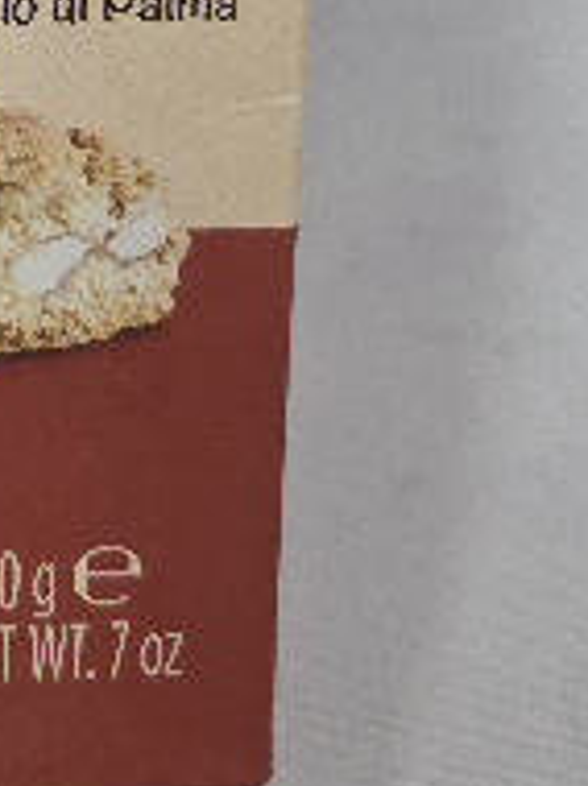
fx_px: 2202
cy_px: -443
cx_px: -443
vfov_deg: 17.8
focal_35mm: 97
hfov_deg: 13.7
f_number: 1.7
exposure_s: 1/101
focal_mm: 6.3
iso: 320
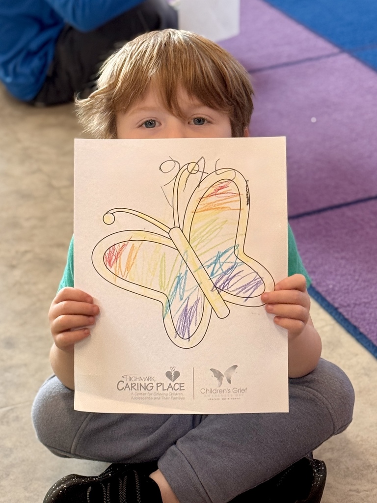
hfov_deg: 30.3
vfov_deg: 39.7
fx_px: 697
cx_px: 188
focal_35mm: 48
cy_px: 252
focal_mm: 6.76
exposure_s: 1/60
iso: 125
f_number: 1.78
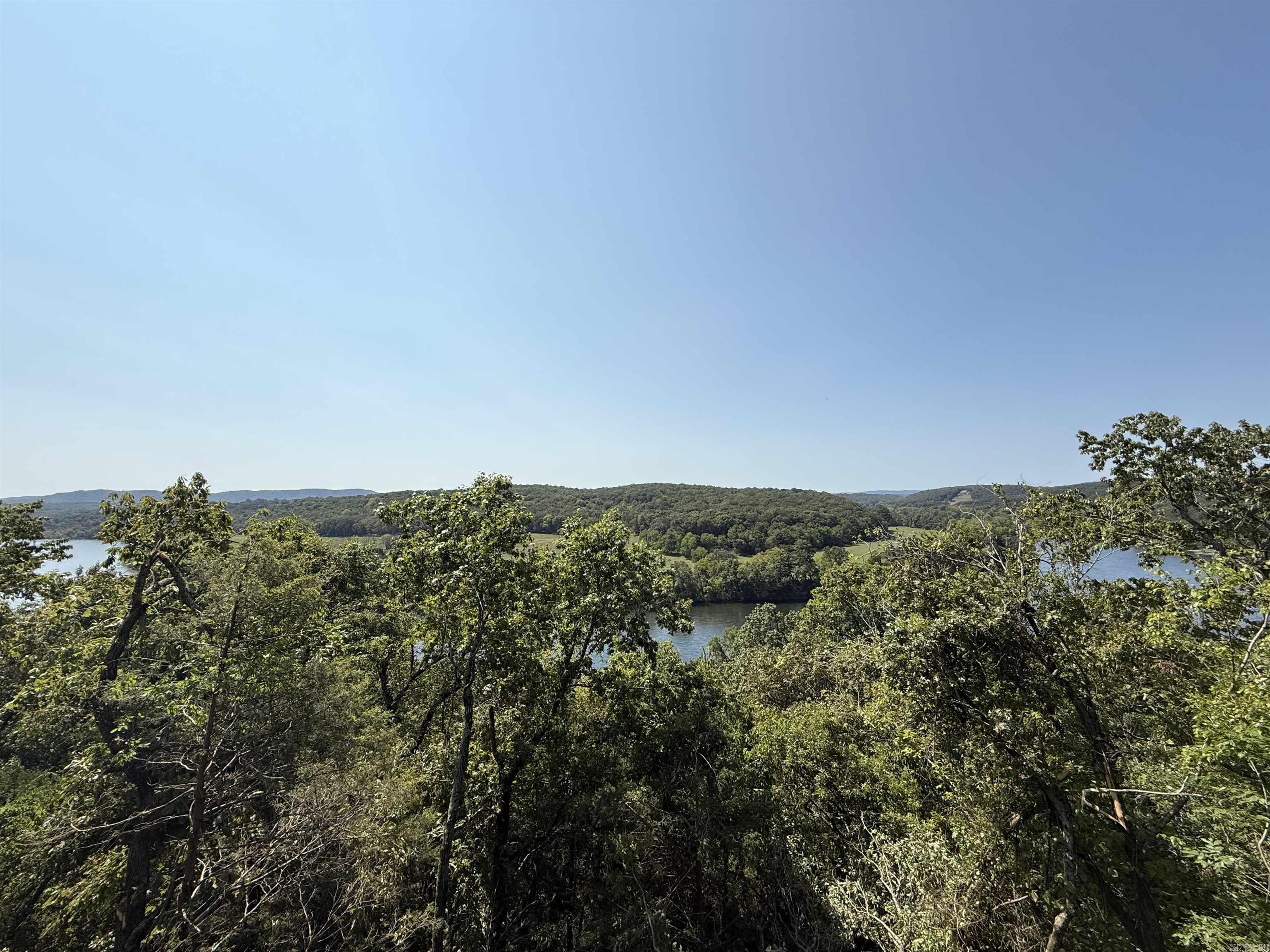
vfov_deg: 85.7
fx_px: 514
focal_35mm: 14
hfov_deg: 102.1
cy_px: 476
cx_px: 635
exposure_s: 1/2237
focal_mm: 2.22
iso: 50
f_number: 2.2
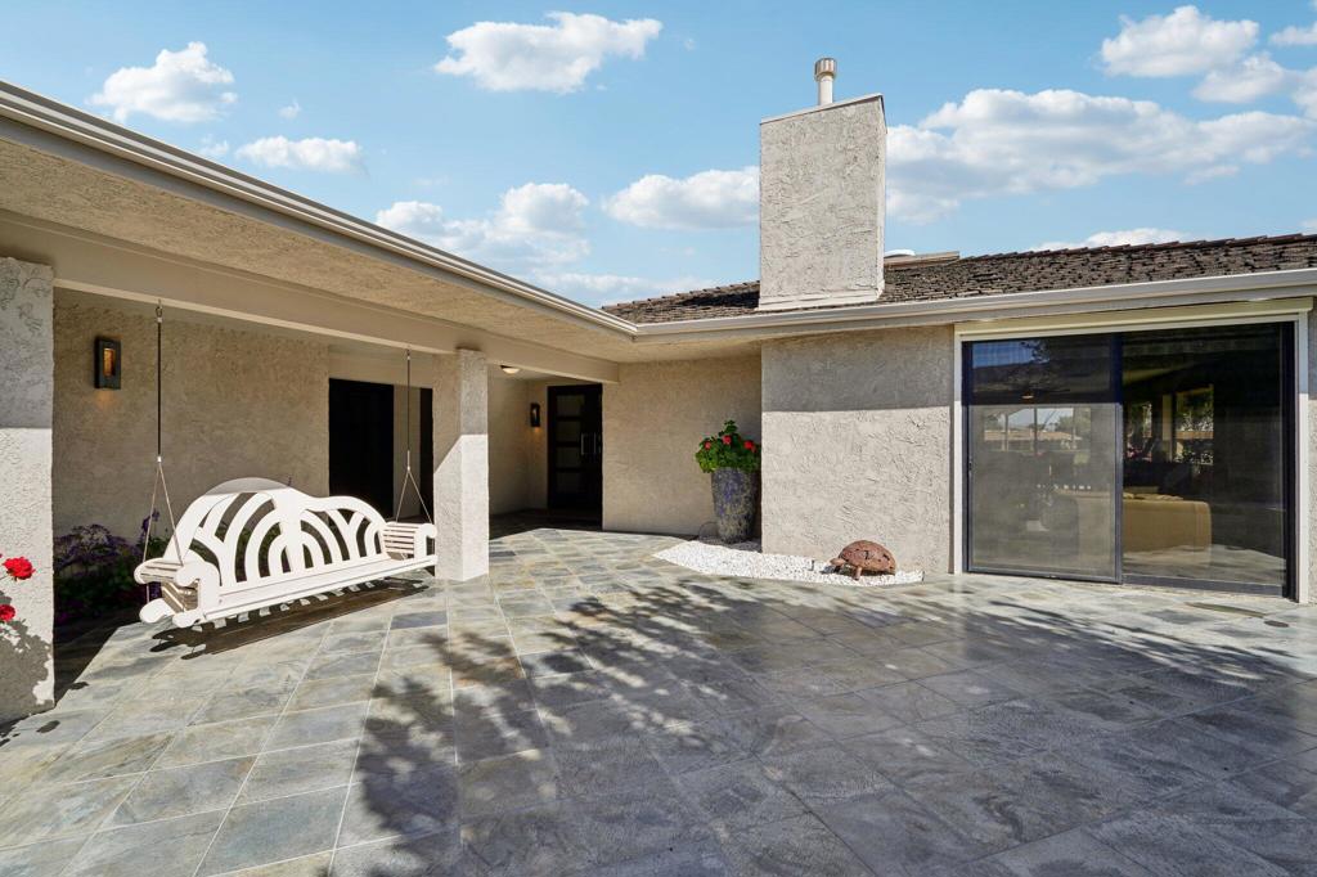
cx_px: 658
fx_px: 585
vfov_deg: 73.7
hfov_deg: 96.8
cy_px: 438
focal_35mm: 16
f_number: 8
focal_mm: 16
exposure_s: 1/250
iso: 100
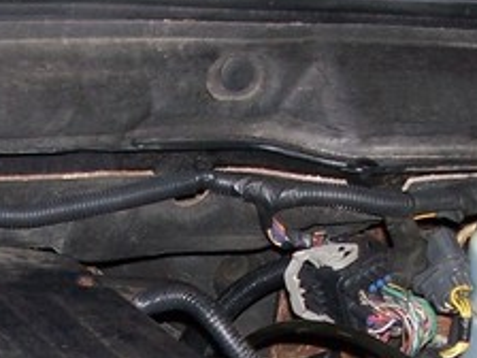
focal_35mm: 125
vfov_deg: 11.6
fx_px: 1722
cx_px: 130
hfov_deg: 15.7
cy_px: 454
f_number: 2.8
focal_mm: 6
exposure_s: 1/60
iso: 80
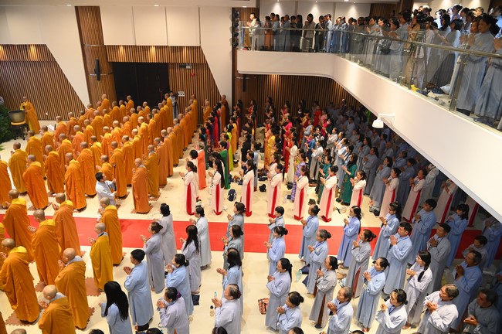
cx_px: 251
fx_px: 334
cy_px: 167
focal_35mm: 24
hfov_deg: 73.8
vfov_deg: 53.0
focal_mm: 24
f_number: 4.5
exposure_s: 1/125
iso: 4000
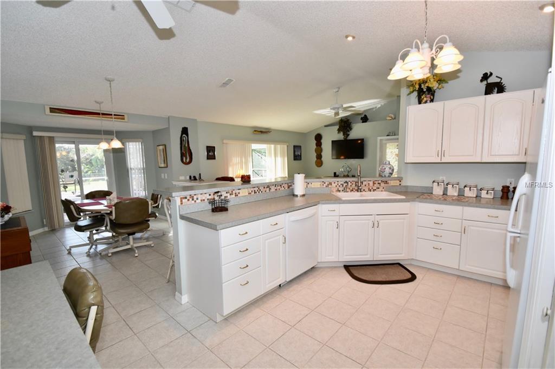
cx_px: 278
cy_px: 184
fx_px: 231
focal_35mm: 15
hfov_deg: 100.4
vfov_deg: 77.3
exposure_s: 1/100
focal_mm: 10
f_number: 5
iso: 800
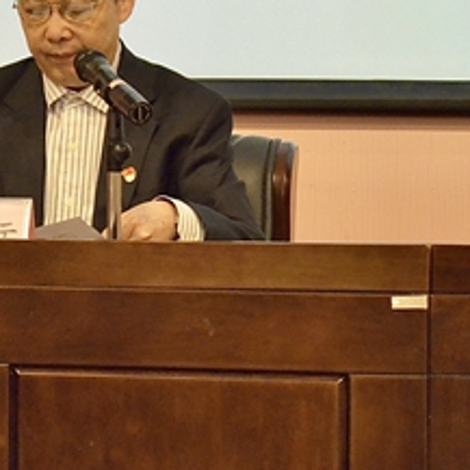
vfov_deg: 9.0
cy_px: 89
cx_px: -2
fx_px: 2983
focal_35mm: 194
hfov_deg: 9.0
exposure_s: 1/30
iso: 4000
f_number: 5.6
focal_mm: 55
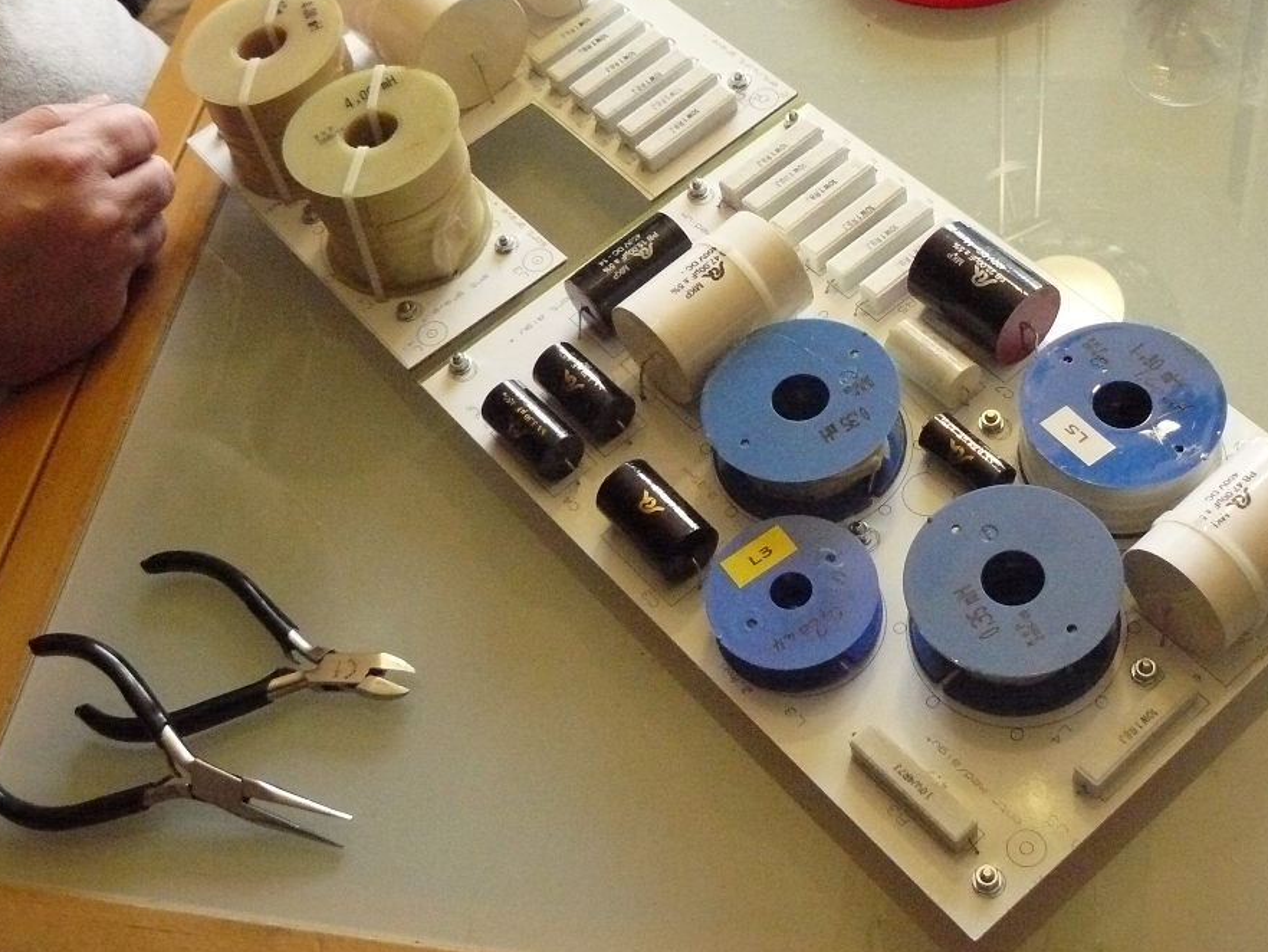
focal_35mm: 47
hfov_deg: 40.4
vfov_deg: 30.8
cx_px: 680
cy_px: 381
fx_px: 1722
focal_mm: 6
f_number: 2.8
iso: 800
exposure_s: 1/80
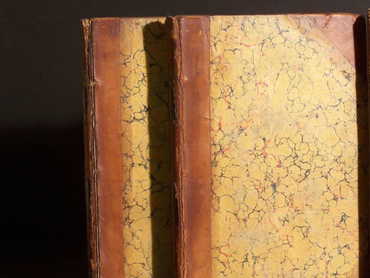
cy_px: 181
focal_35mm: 155
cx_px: 270
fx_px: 1657
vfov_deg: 9.6
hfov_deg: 12.7
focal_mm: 17.5
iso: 140
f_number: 3.2
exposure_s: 1/30
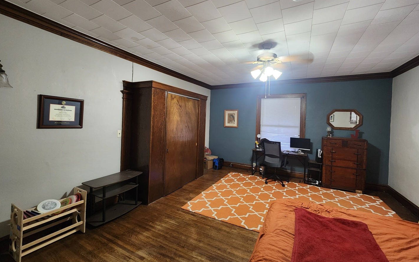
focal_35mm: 14
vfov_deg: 78.6
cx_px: 212
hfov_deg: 105.3
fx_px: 160
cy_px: 123
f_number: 2.2
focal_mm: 2.2
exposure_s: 1/30
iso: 400
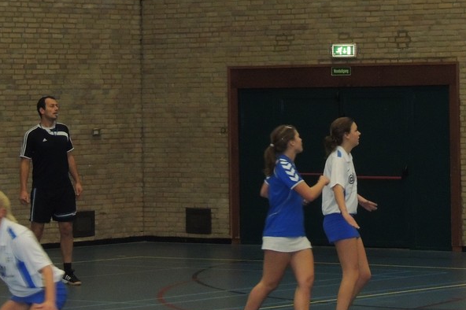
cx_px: 288
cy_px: 17
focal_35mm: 189
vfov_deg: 7.2
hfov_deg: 10.9
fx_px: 2445
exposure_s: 1/60
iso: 800
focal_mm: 18.7
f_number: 4.2
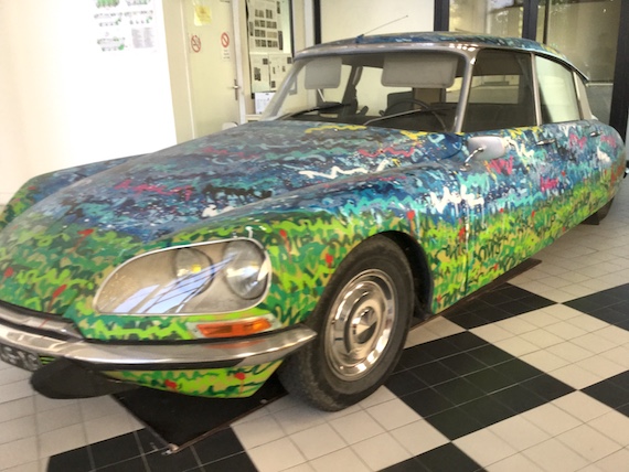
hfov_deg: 58.3
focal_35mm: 31
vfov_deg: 45.5
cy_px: 236
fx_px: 564
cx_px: 314
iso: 25
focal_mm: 3.3
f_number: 2.4
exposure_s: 1/33
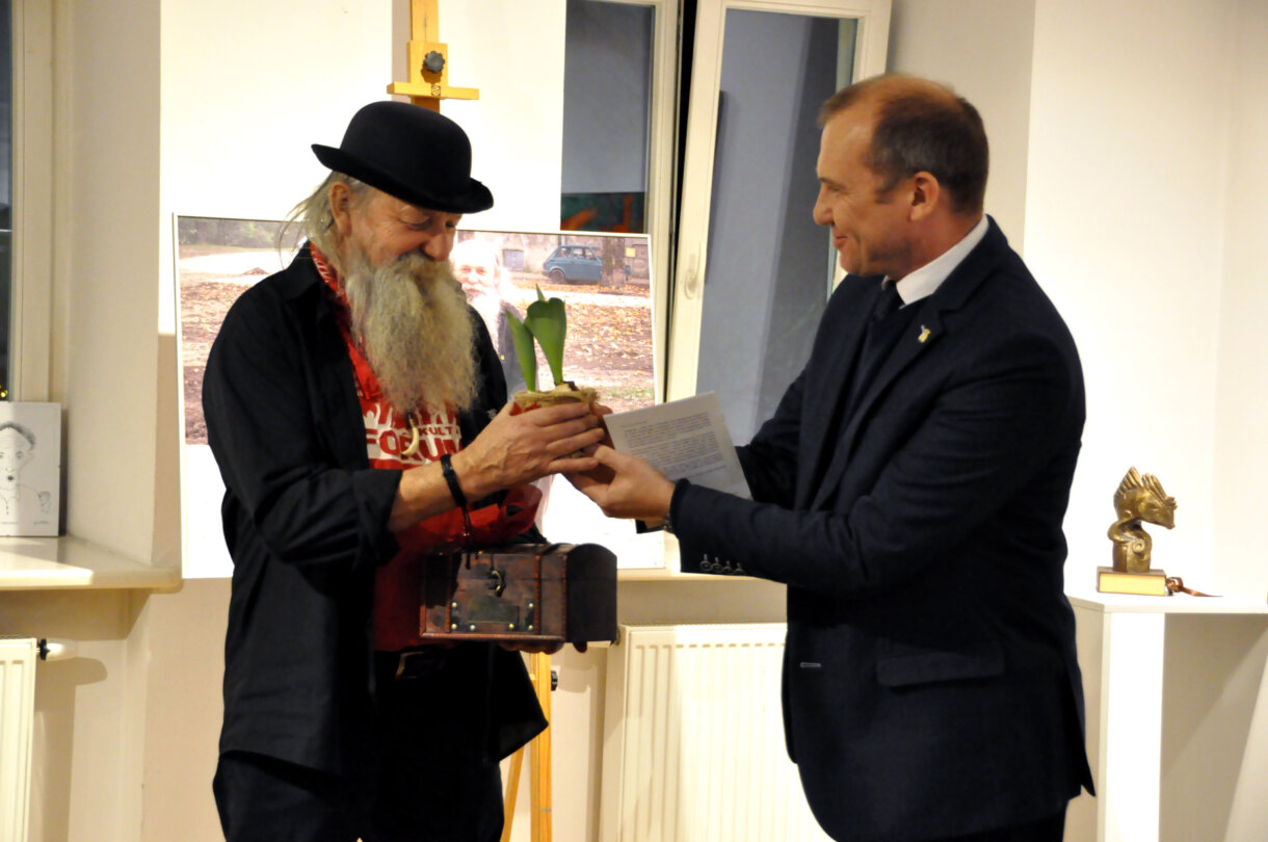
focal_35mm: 69
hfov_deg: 29.3
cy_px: 421
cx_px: 634
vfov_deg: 19.7
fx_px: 2427
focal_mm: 46
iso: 3200
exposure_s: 1/40
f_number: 6.3
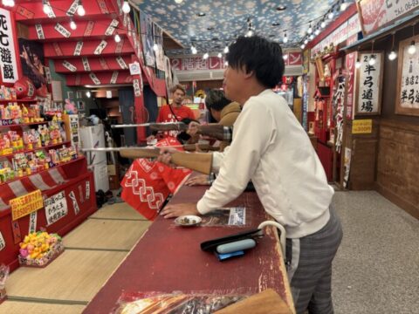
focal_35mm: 26
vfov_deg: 53.1
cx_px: 210
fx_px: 315
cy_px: 157
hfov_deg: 67.3
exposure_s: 1/60
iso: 64
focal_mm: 5.96
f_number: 1.6
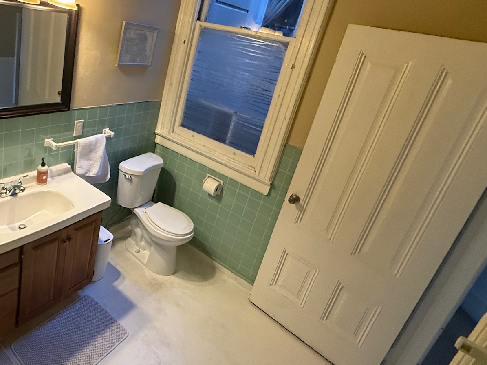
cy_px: 136
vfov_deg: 56.1
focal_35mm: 24
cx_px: 151
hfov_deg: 69.0
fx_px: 338
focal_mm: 2.22
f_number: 2.2
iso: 640
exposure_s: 1/120
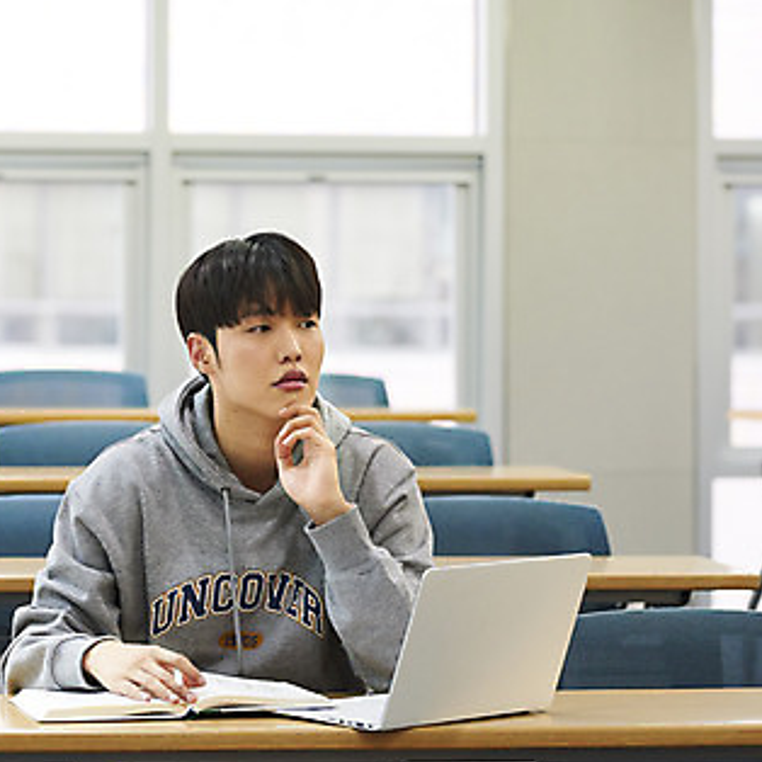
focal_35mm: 138
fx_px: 3437
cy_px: 369
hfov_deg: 12.6
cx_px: 266
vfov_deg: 12.7
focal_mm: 85
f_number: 2.8
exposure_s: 1/320
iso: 1000
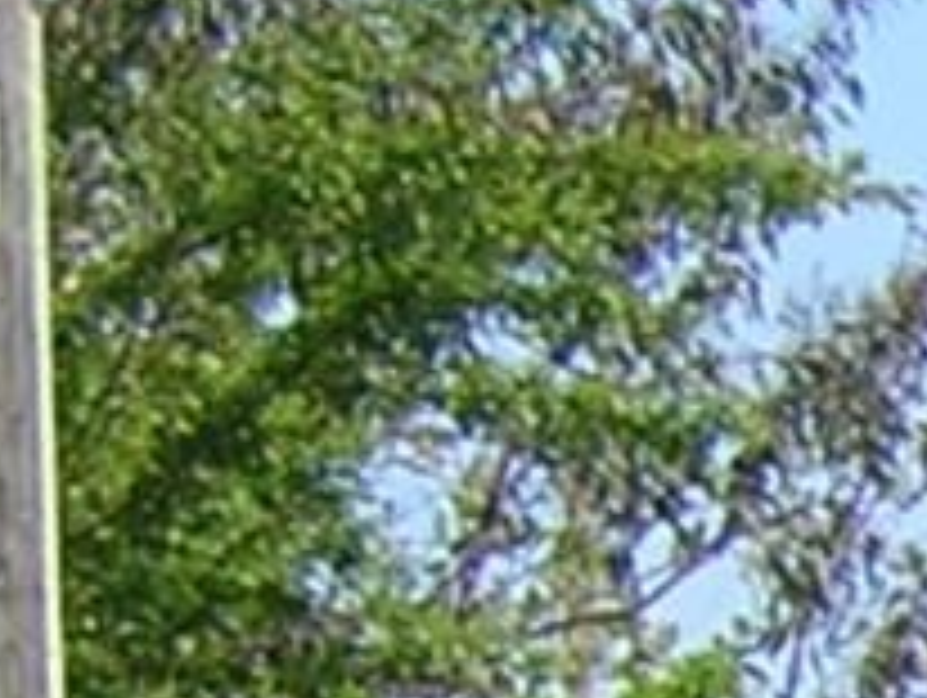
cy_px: 1558
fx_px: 7480
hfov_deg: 6.2
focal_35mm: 279
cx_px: 3384
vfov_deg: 5.2
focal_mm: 4.7
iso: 100
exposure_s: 1/201
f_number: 5.2
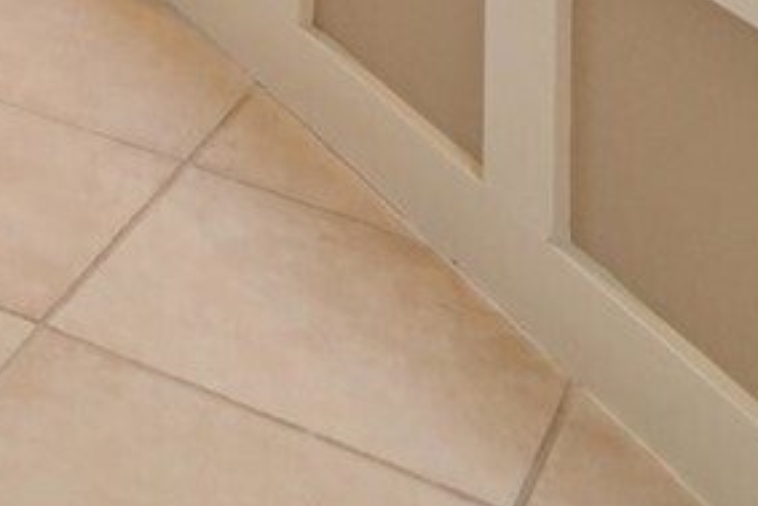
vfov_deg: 10.9
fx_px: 2022
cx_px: -746
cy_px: -888
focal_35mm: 96
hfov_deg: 16.4
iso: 1600
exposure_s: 1/30
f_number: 8
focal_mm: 16
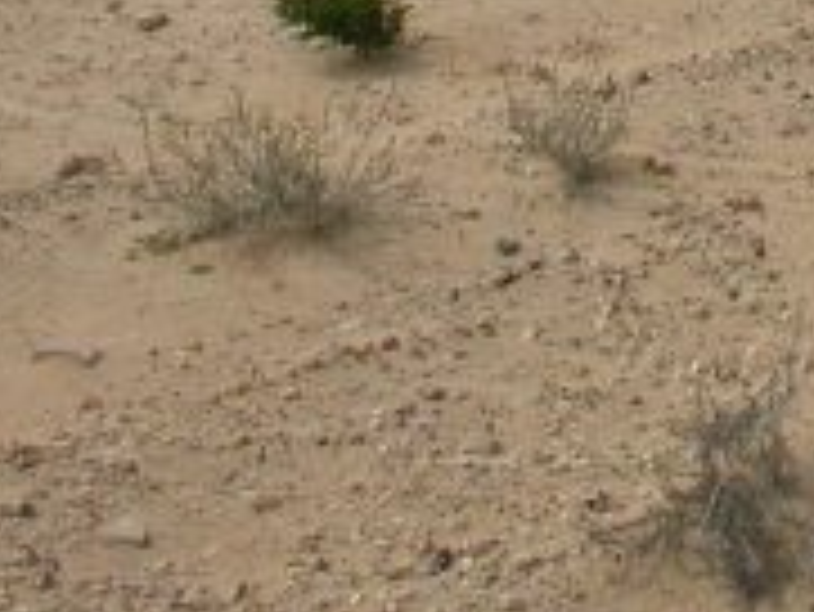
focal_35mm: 190
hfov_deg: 10.3
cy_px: -688
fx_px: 4471
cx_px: 899
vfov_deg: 7.5
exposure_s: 1/271
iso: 100
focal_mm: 8.9
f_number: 6.2
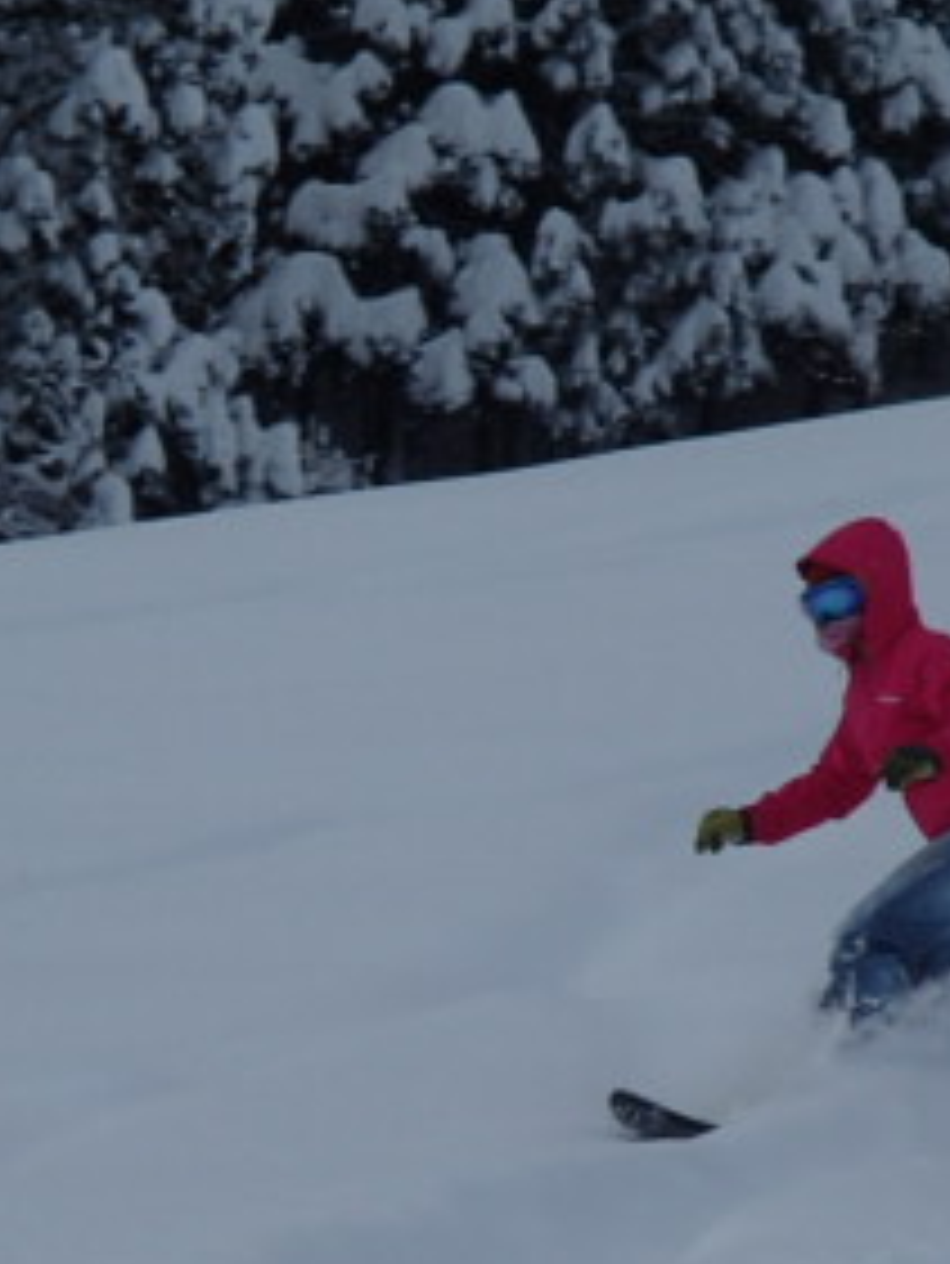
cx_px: 351
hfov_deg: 4.7
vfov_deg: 6.2
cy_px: 1035
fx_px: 11664
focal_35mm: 319
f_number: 5.9
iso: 100
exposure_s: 1/640
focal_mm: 25
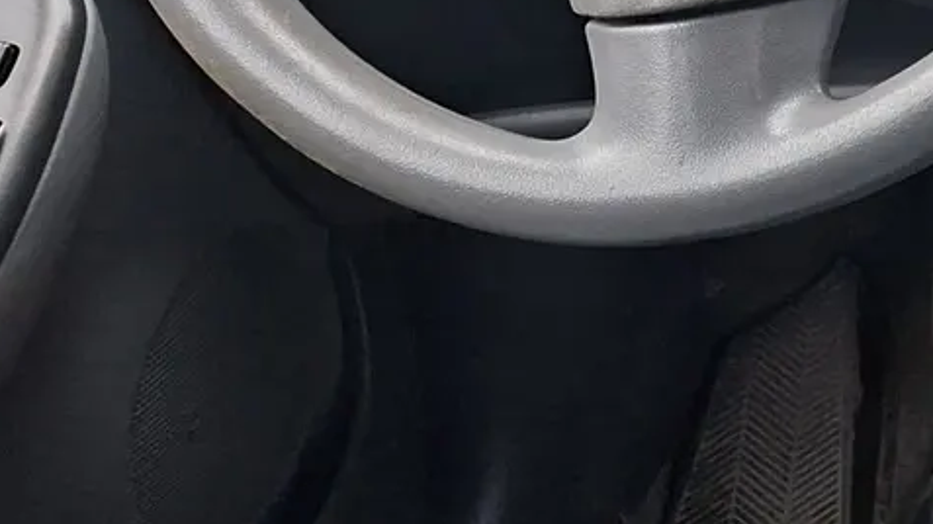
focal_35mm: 91
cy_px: -393
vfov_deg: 12.3
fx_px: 2251
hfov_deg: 18.3
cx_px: 1689
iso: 50
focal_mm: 5.54
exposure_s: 1/193
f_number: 1.8
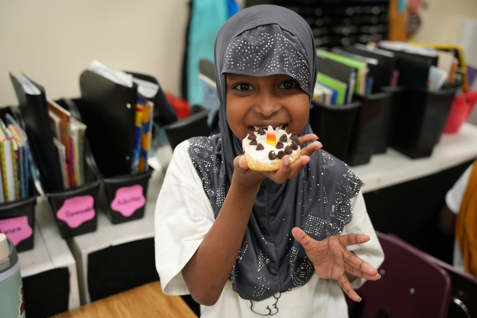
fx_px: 488
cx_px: 238
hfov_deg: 52.1
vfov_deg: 36.1
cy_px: 159
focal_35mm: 37
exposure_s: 1/160
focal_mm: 36.8
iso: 2500
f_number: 2.8
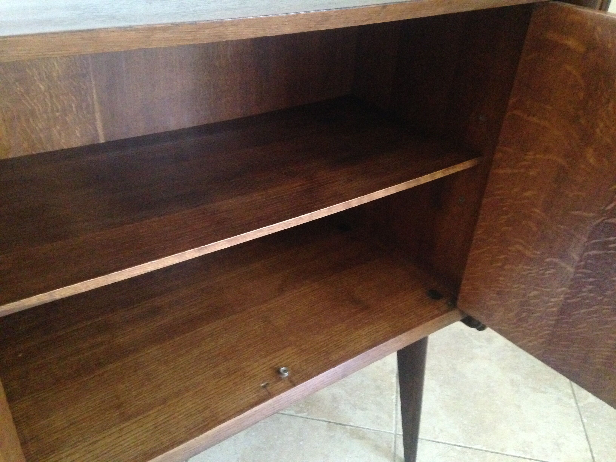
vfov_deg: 42.9
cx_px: 308
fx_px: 587
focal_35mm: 33
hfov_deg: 55.4
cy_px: 231
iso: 800
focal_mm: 4.12
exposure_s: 1/17
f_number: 2.4
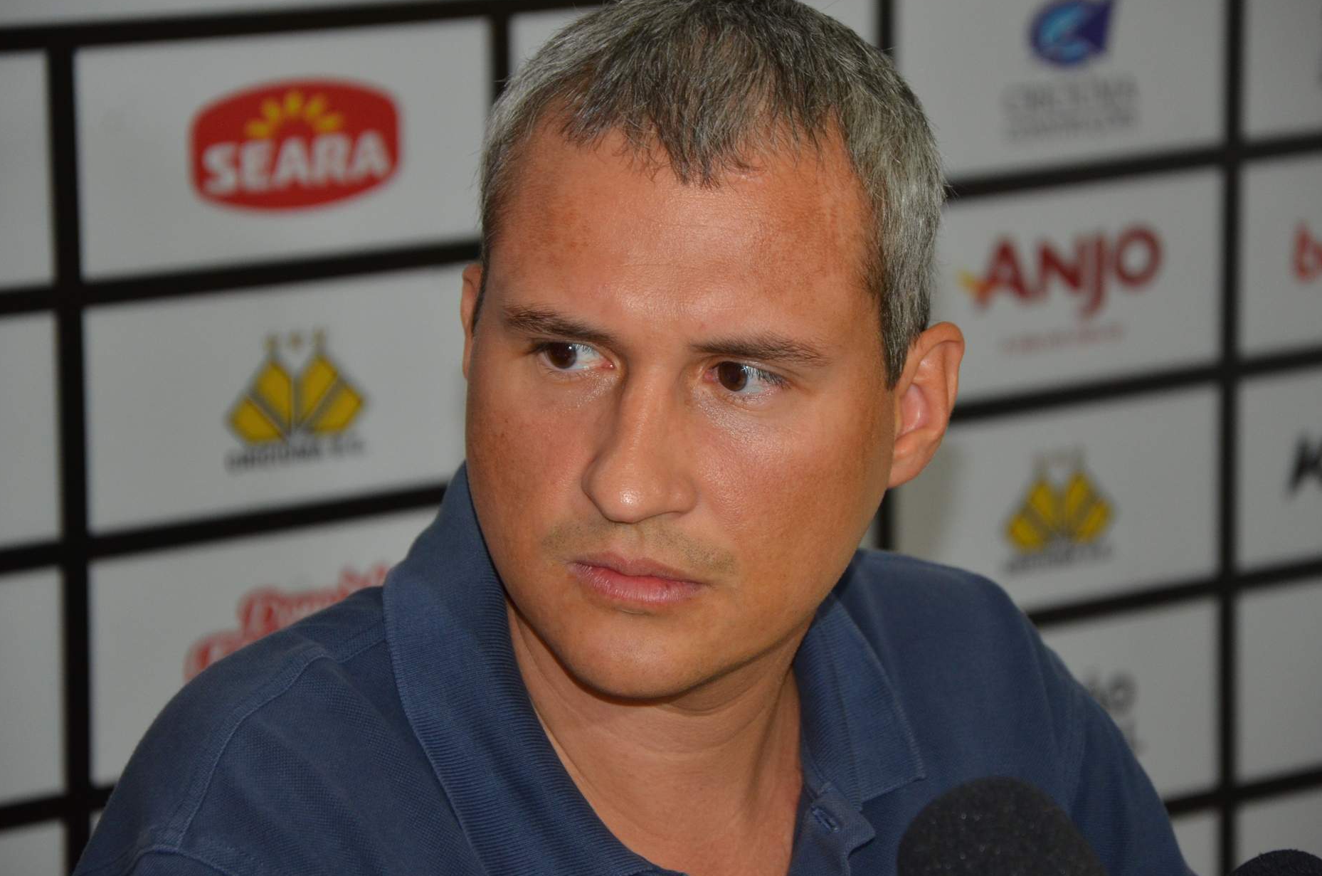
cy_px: 439
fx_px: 6214
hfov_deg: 12.1
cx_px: 673
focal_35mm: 170
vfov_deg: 8.1
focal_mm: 105
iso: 800
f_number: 5.6
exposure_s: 1/60
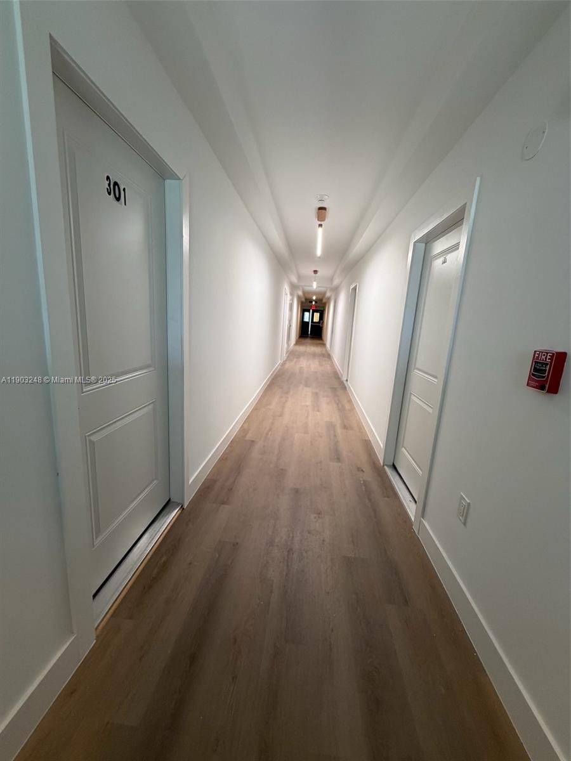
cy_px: 380
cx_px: 286
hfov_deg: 85.7
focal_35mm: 14
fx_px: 308
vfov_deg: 102.1
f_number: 2.2
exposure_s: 1/60
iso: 250
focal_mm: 2.22
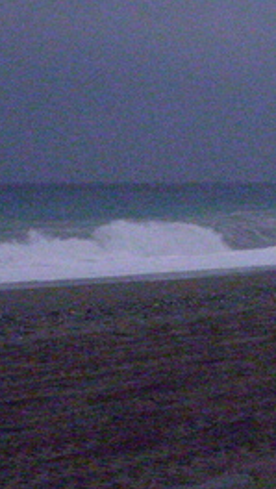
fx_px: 1220
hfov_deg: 12.7
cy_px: 280
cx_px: 285
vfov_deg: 22.7
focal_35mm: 94
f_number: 3.3
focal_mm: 6.3
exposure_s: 1/40
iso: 1600
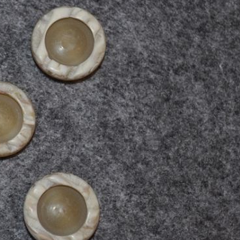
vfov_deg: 12.2
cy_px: 119
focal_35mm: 143
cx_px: 1
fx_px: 1122
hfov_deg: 12.1
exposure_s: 1/60
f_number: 5.6
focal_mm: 52
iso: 250
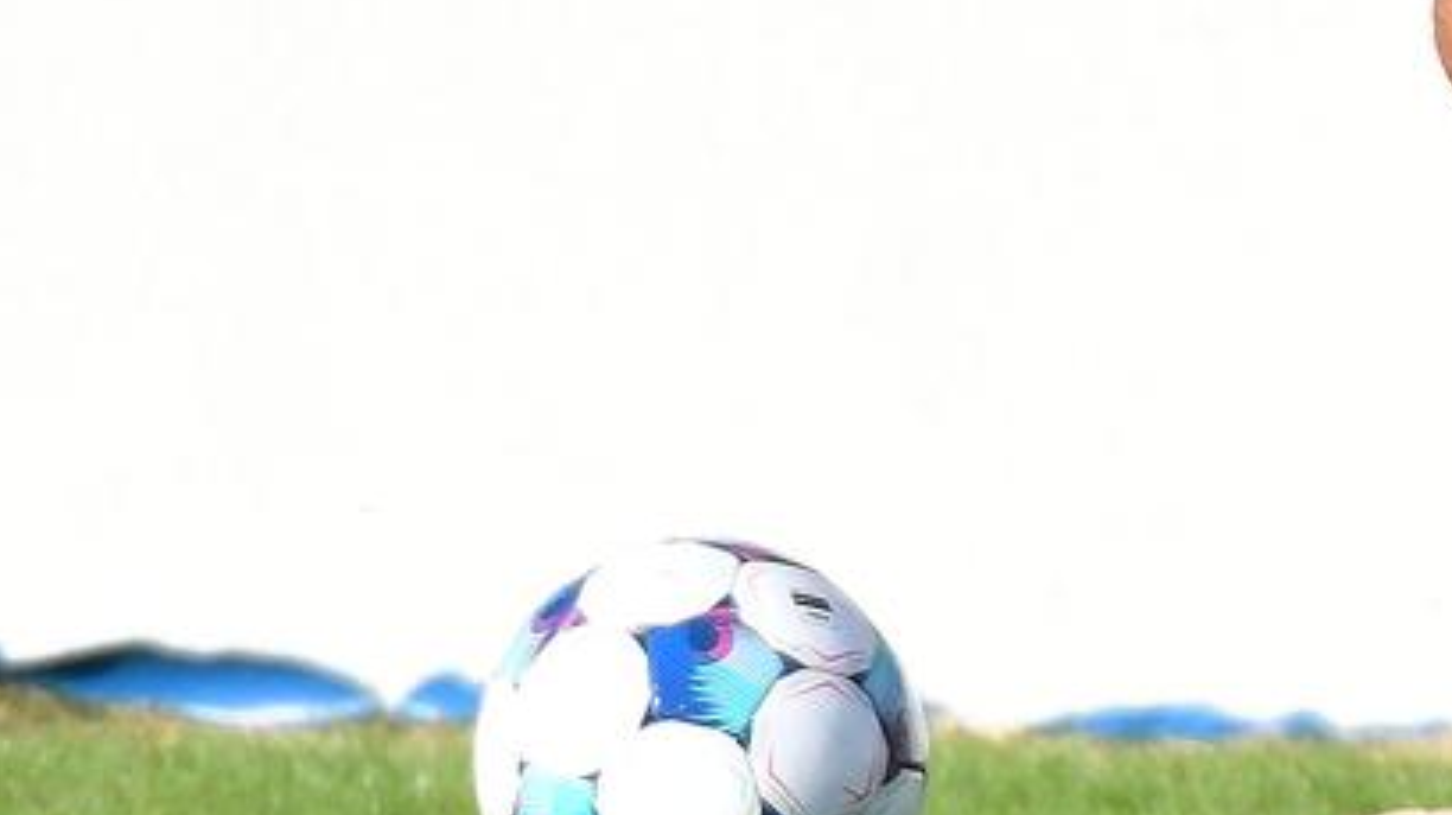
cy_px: -721
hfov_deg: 1.3
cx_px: 1299
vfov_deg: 0.7
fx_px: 63301
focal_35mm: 1645
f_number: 5
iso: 400
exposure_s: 1/1600
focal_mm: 400
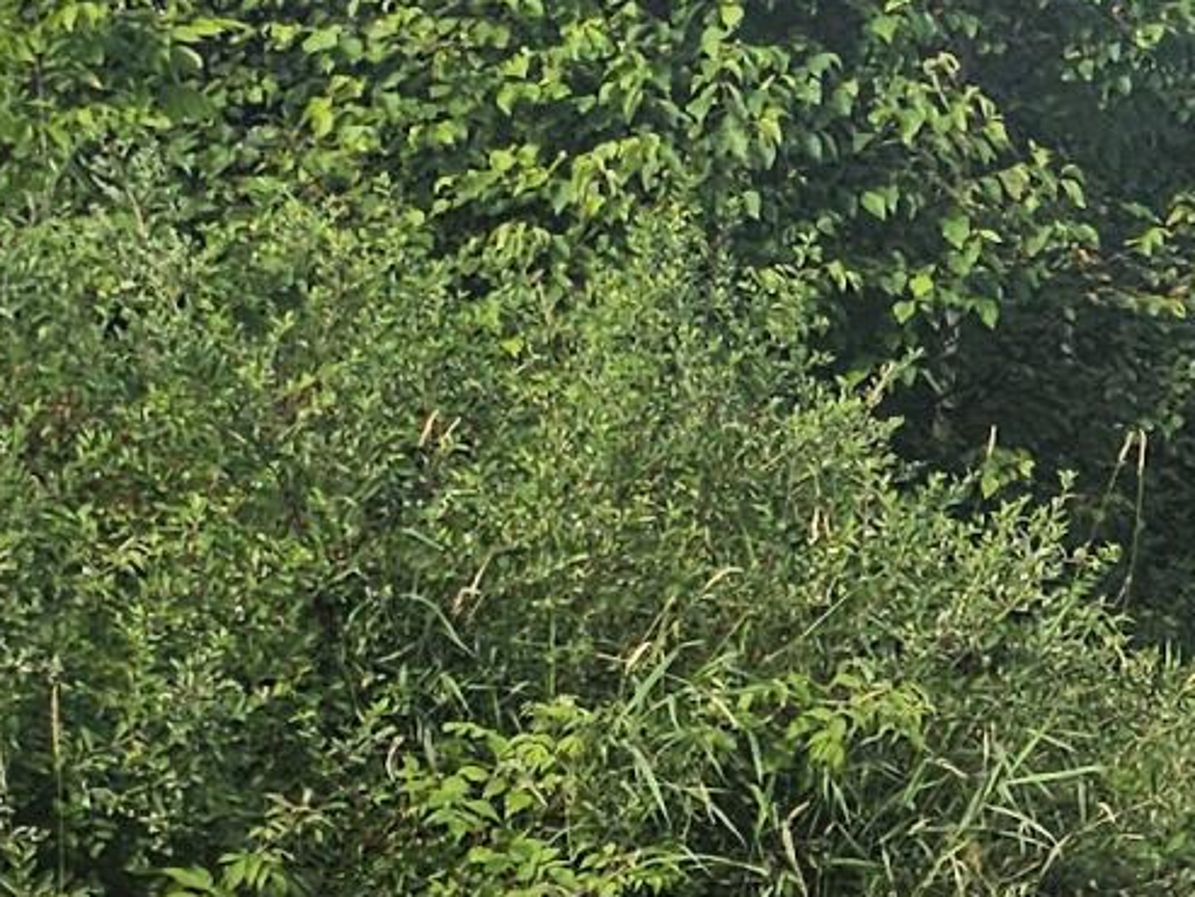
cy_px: 802
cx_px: 2213
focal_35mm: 140
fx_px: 4834
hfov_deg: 12.7
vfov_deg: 10.5
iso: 10
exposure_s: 1/650
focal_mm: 6.3
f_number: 1.7
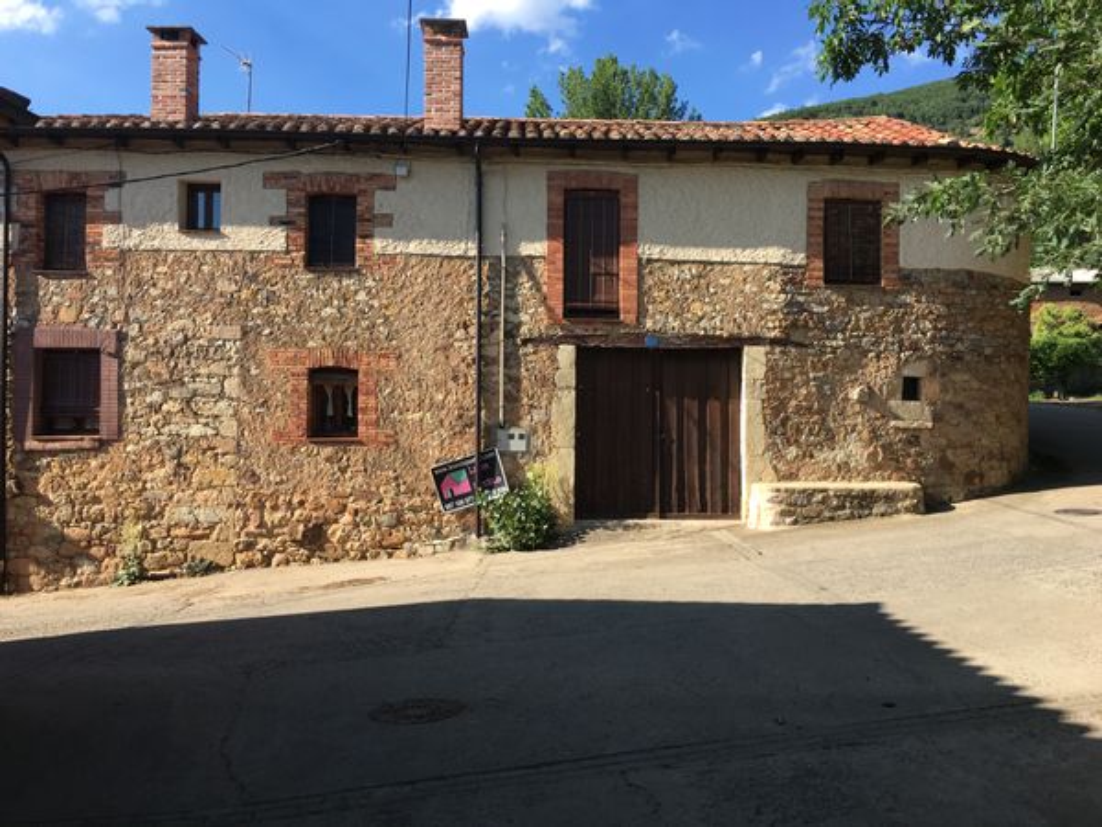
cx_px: 551
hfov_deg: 61.7
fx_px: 923
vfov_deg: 48.2
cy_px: 414
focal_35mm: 29
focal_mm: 4.15
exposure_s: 1/680
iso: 25
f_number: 2.2
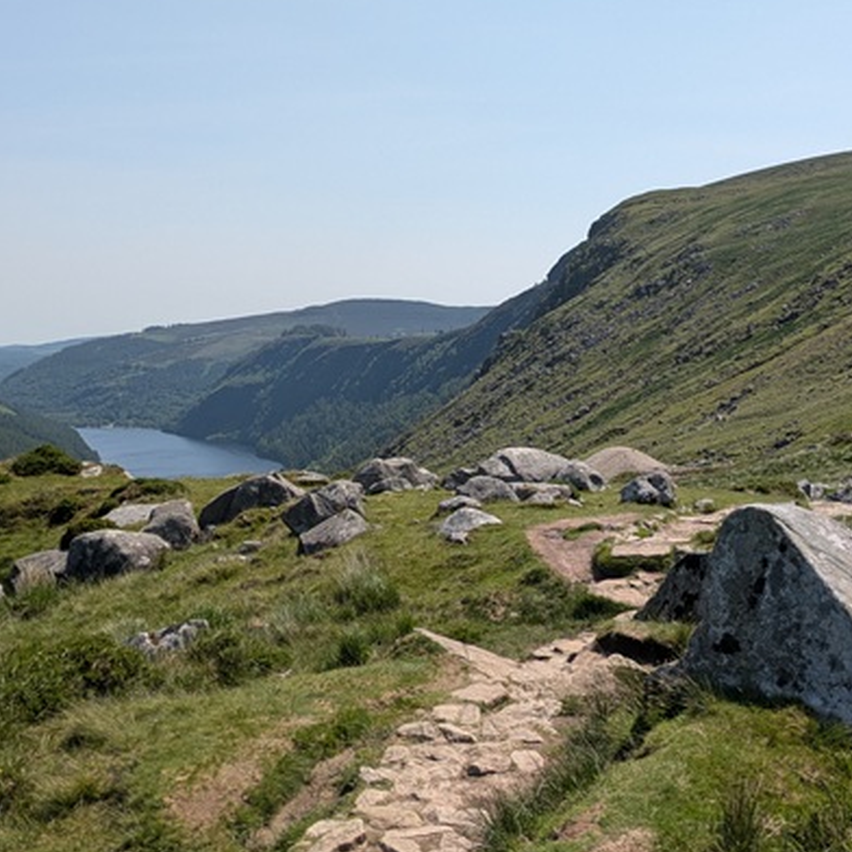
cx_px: 587
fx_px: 1225
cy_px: 290
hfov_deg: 37.8
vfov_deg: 38.0
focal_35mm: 44
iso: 53
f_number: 1.89
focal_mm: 5.43
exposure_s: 1/2632
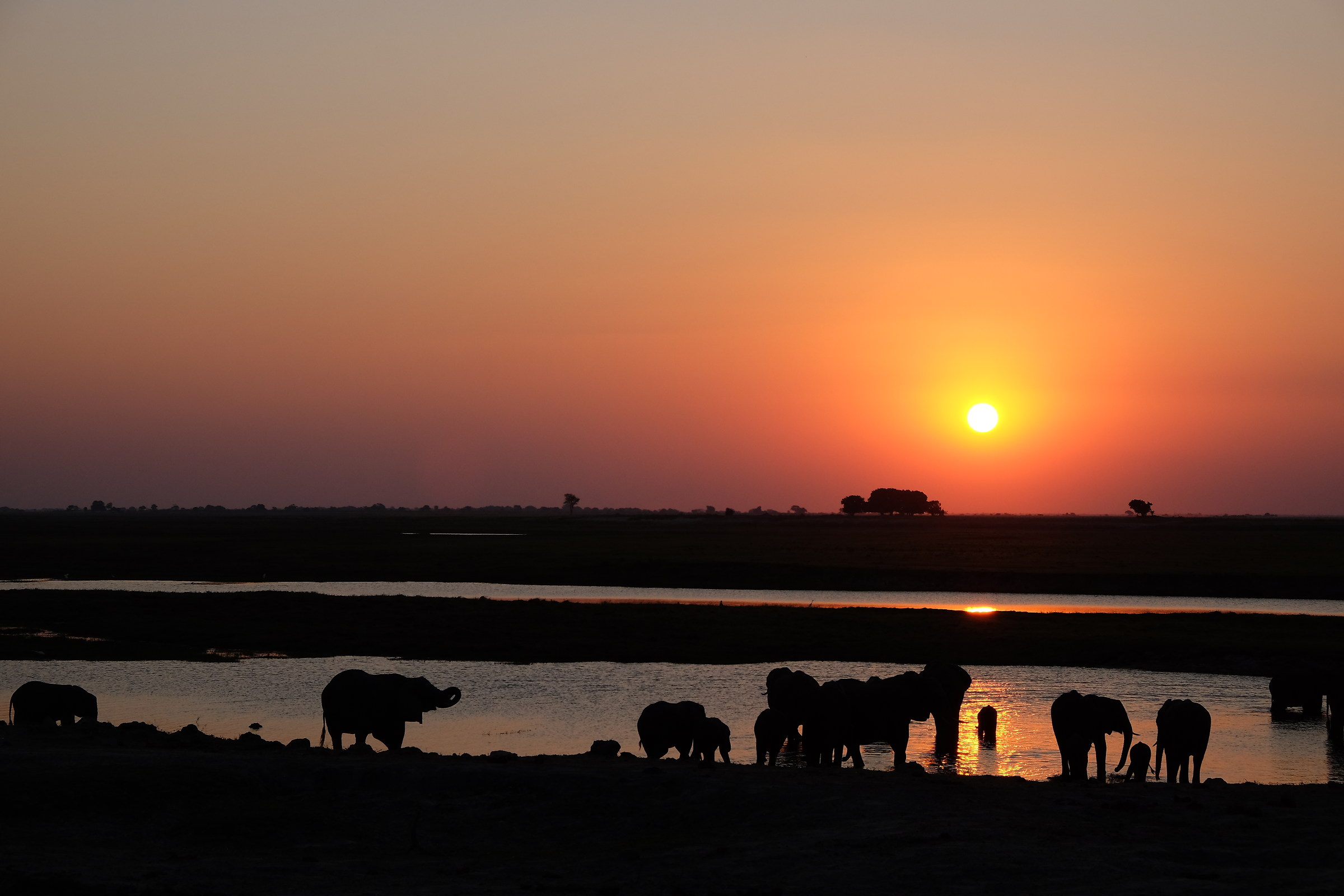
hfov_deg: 24.5
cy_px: 448
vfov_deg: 16.5
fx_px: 3098
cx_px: 672
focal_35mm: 83
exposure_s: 1/350
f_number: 9
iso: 400
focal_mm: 55
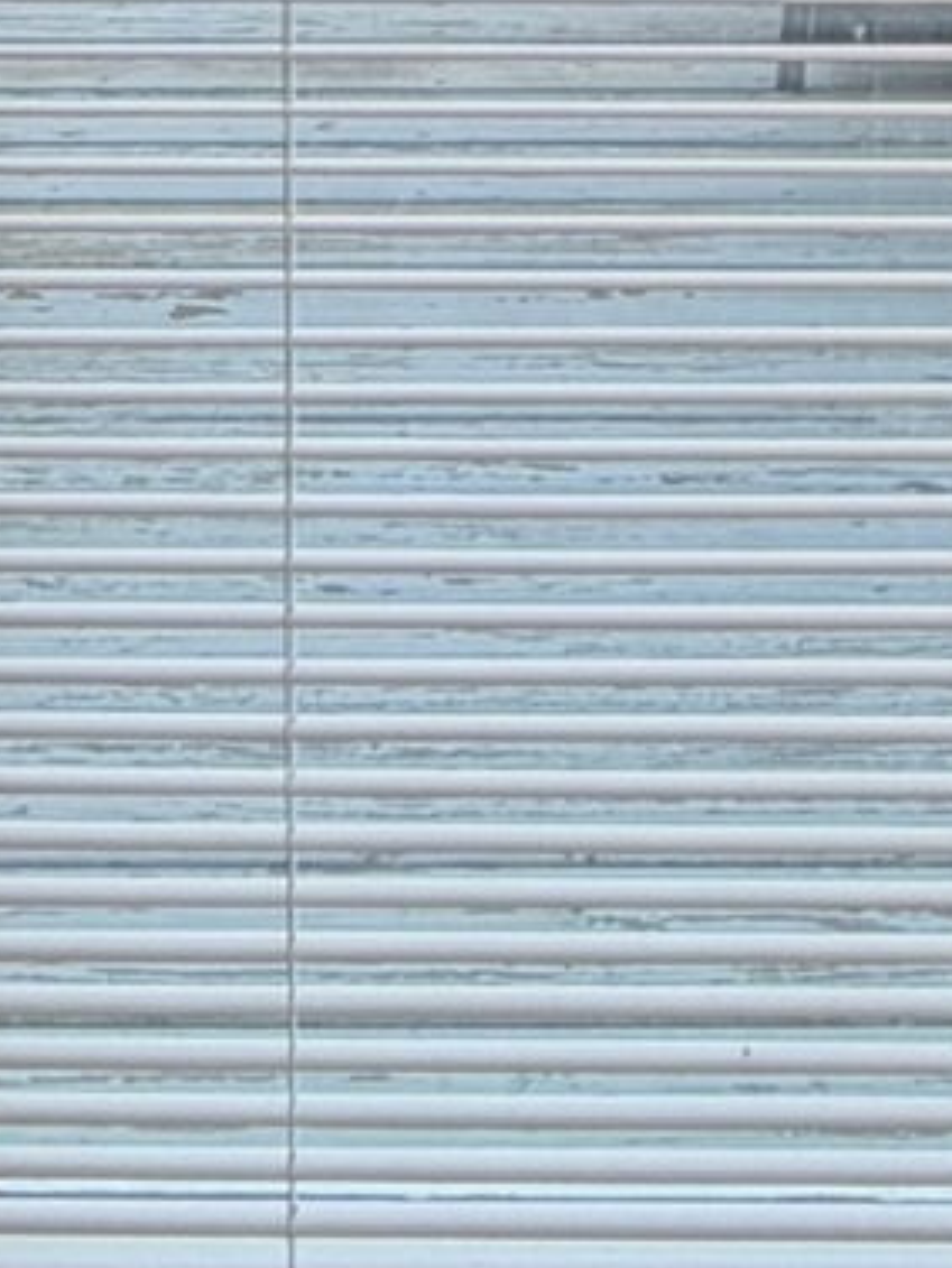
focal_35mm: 76
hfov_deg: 19.4
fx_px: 2785
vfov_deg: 20.4
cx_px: 565
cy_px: -827
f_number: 2.2
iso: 40
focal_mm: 2.22
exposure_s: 1/120
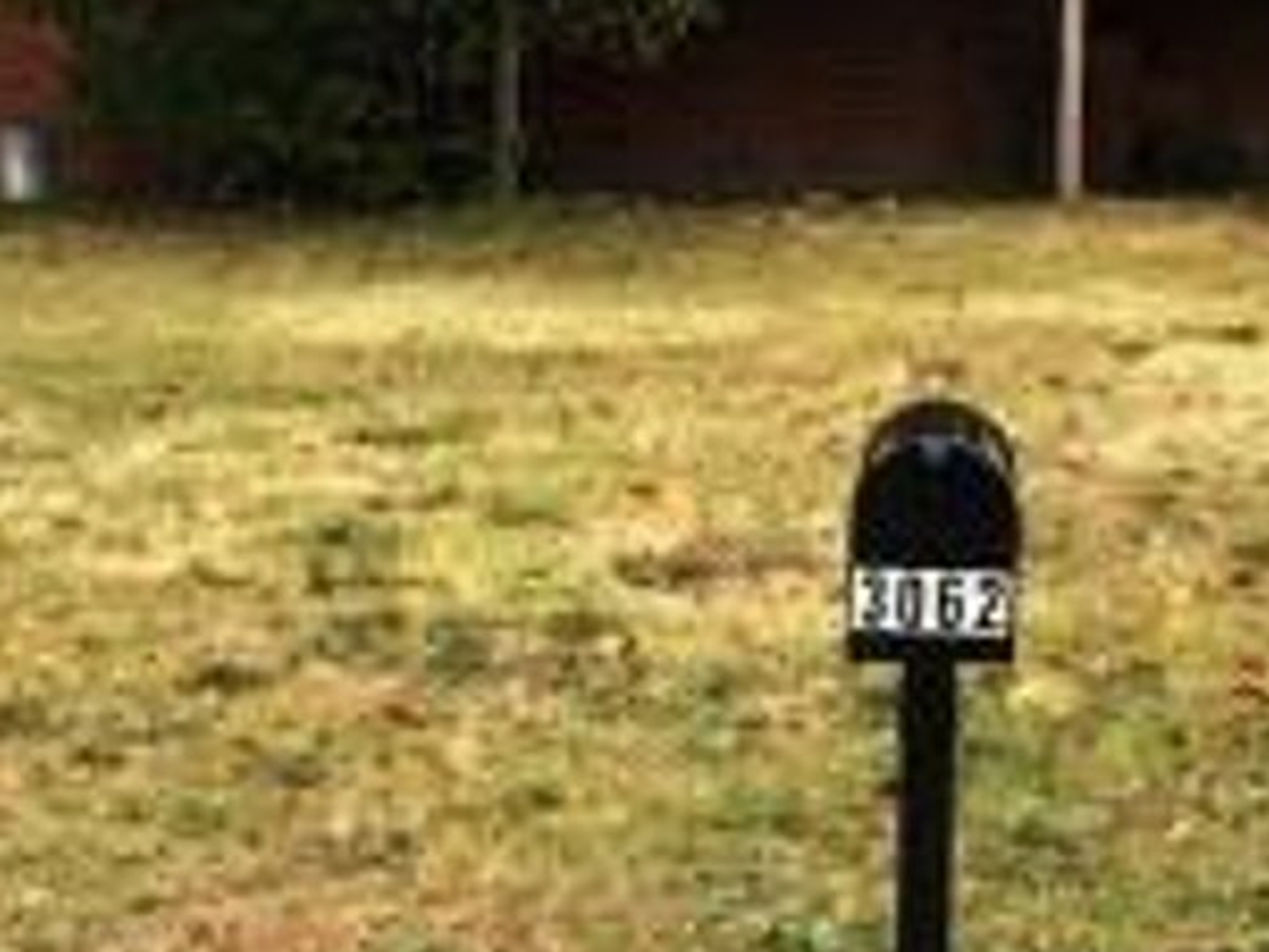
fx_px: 3154
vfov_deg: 17.1
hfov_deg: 22.7
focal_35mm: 86
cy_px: 317
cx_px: 827
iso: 32
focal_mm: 4.15
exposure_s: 1/838
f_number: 2.2
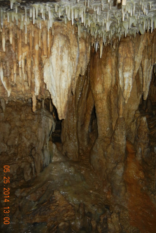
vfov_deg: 58.7
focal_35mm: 32
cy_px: 119
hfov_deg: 41.1
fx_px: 208
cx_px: 78
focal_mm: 5.4
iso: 200
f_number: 3.5
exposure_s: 1/30
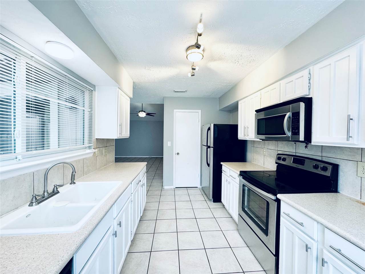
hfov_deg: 102.1
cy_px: 137
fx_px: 148
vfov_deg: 85.7
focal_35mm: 14
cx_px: 182
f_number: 2.2
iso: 160
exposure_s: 1/120
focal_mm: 2.22
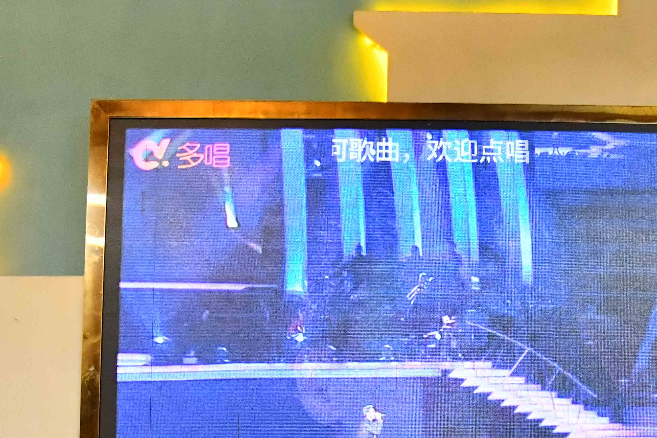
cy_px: 486
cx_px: 633
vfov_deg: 17.5
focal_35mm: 75
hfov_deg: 25.8
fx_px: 1369
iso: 6400
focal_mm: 24
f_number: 6.3
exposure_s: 1/160
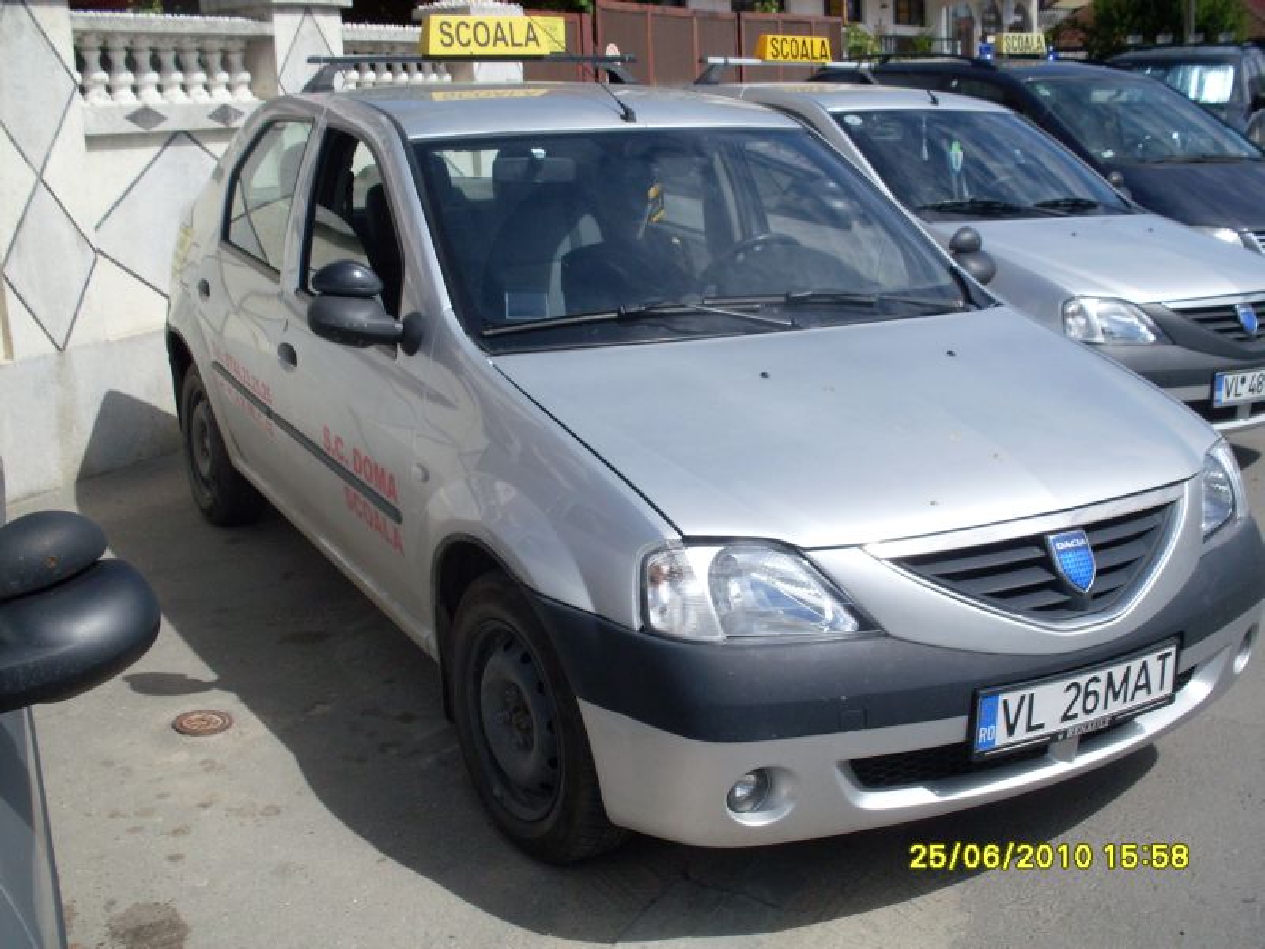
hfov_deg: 49.0
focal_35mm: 38
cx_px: 632
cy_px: 474
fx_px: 1389
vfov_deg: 37.7
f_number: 8.4
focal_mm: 6.3
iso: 80
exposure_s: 1/350
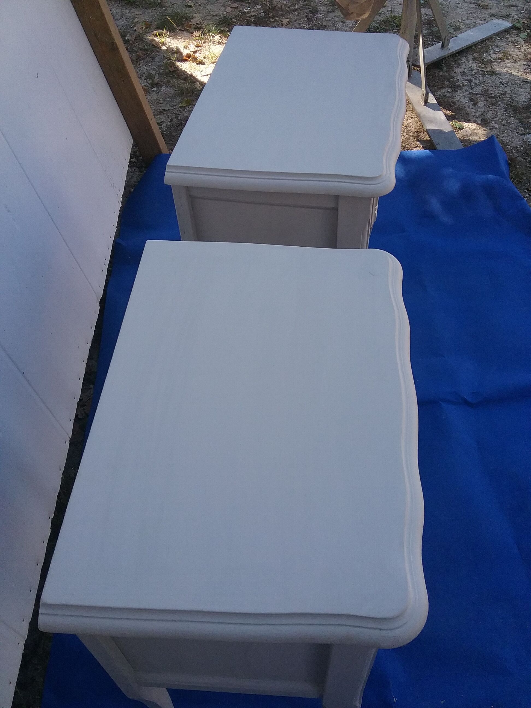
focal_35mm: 31
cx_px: 266
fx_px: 634
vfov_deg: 58.4
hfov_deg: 45.4
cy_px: 354
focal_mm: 3.3
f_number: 2.2
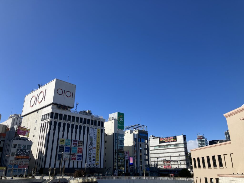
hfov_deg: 63.4
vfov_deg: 49.7
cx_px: 122
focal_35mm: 28
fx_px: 197
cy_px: 92
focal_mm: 3.99
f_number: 1.8
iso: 32
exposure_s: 1/2315
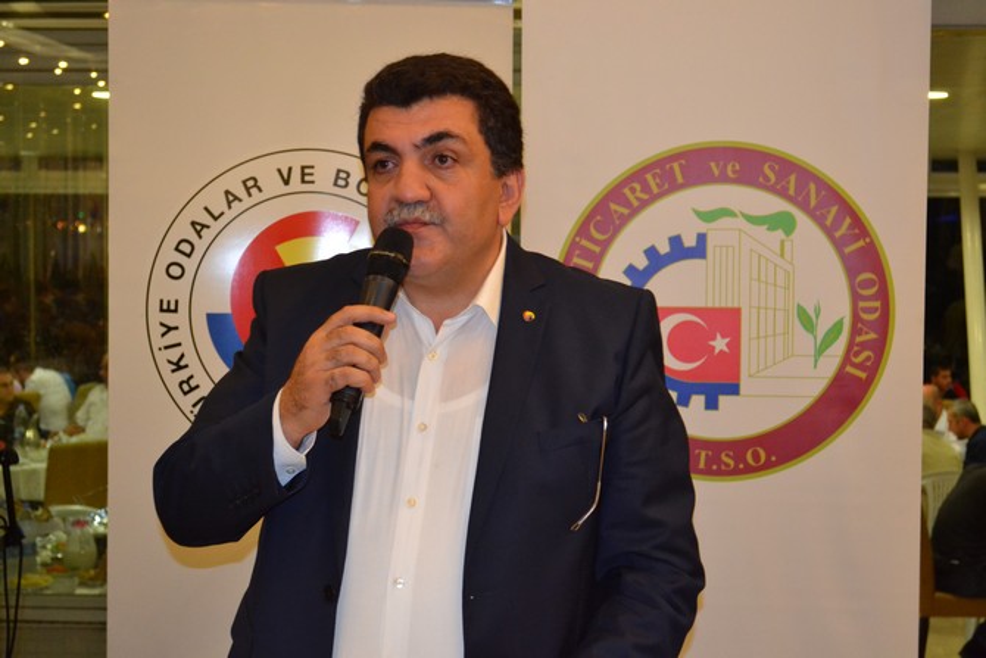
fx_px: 1726
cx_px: 493
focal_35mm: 63
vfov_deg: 21.6
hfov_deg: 31.9
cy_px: 329
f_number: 5.3
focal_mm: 42
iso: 2000
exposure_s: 1/60
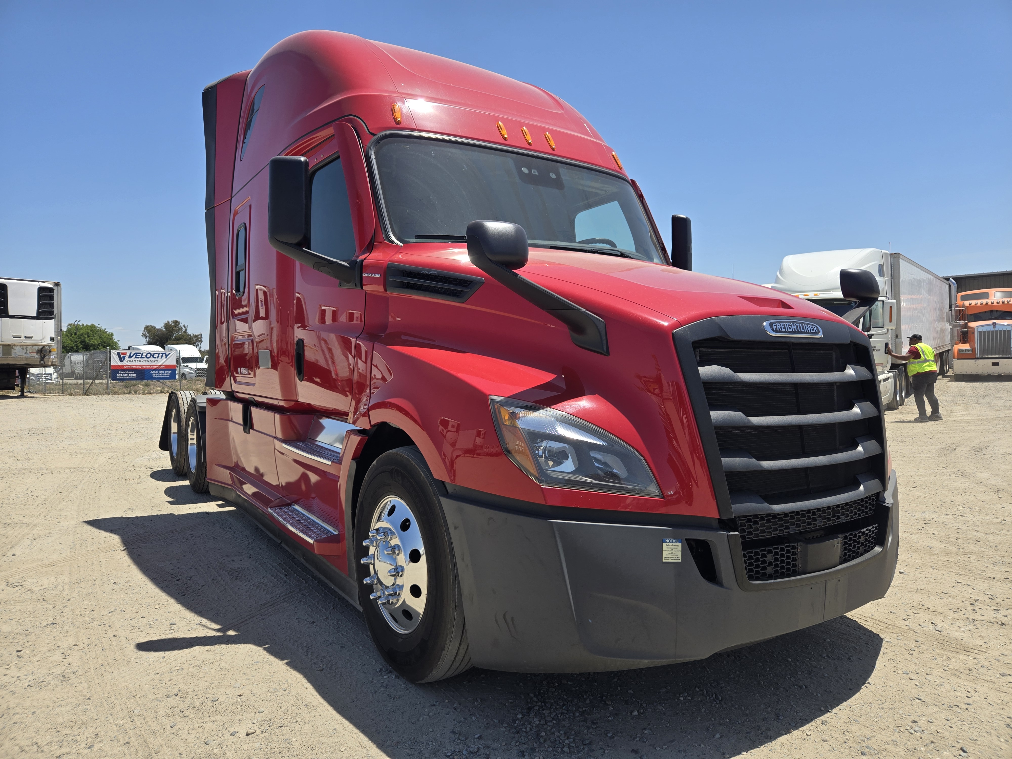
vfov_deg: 58.9
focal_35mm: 23
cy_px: 380
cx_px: 506
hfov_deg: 73.9
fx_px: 672
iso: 25
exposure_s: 1/1718
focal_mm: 5.4
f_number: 1.8
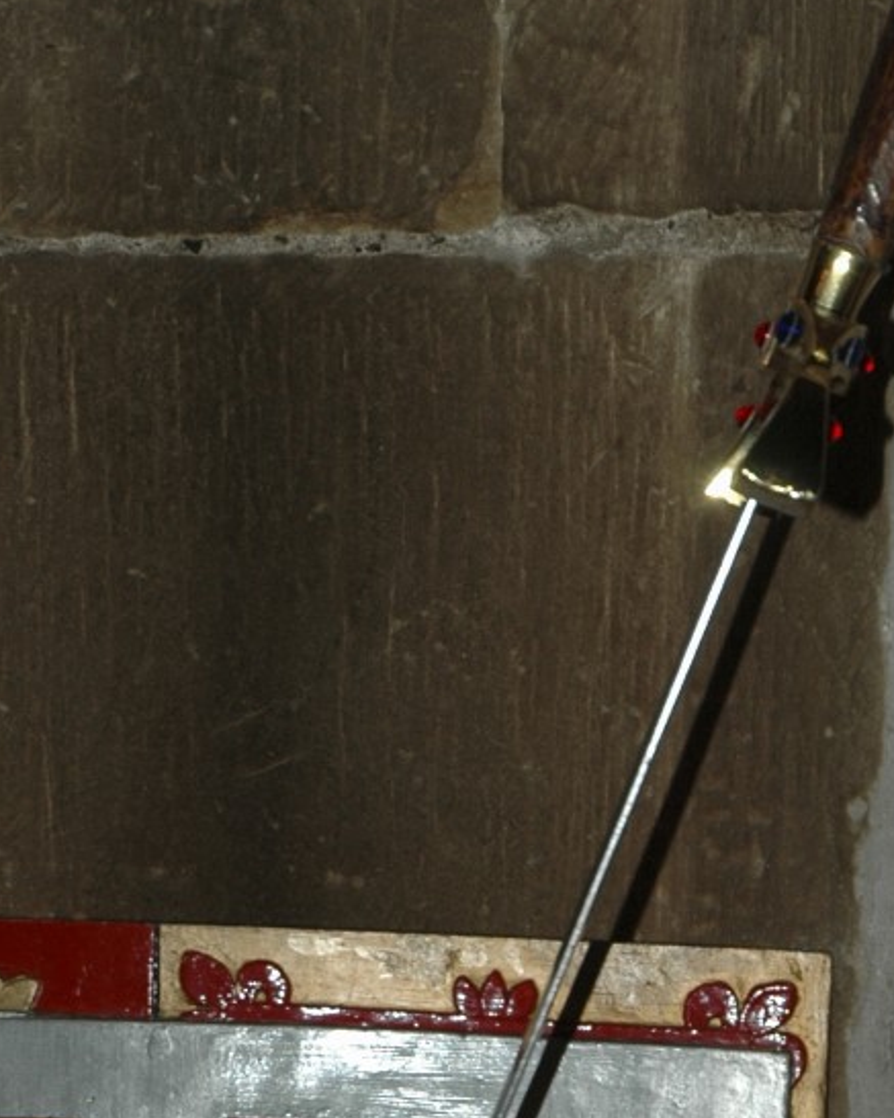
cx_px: 221
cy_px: 1444
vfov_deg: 10.3
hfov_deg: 8.4
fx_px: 6084
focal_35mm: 184
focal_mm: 44
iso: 200
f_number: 4.5
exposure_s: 1/60
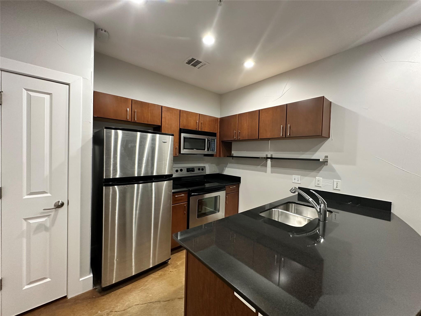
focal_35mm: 14
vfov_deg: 85.7
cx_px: 210
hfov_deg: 102.1
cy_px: 158
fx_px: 170
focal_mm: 2.22
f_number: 2.2
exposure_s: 1/60
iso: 400
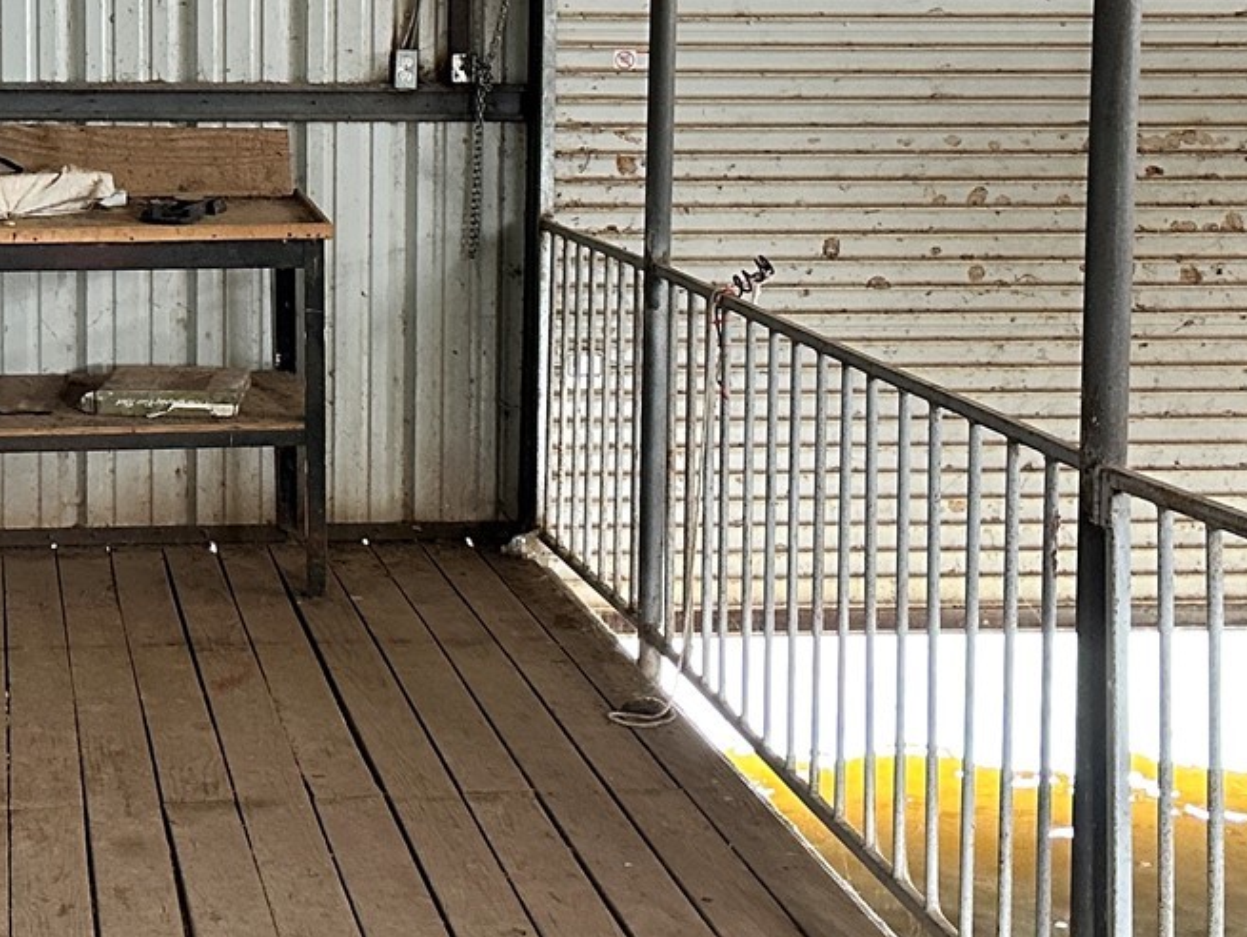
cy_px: 209
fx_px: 2703
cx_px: 318
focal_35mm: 75
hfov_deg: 25.7
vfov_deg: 19.5
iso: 400
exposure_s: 1/60
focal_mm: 6.86
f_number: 1.78
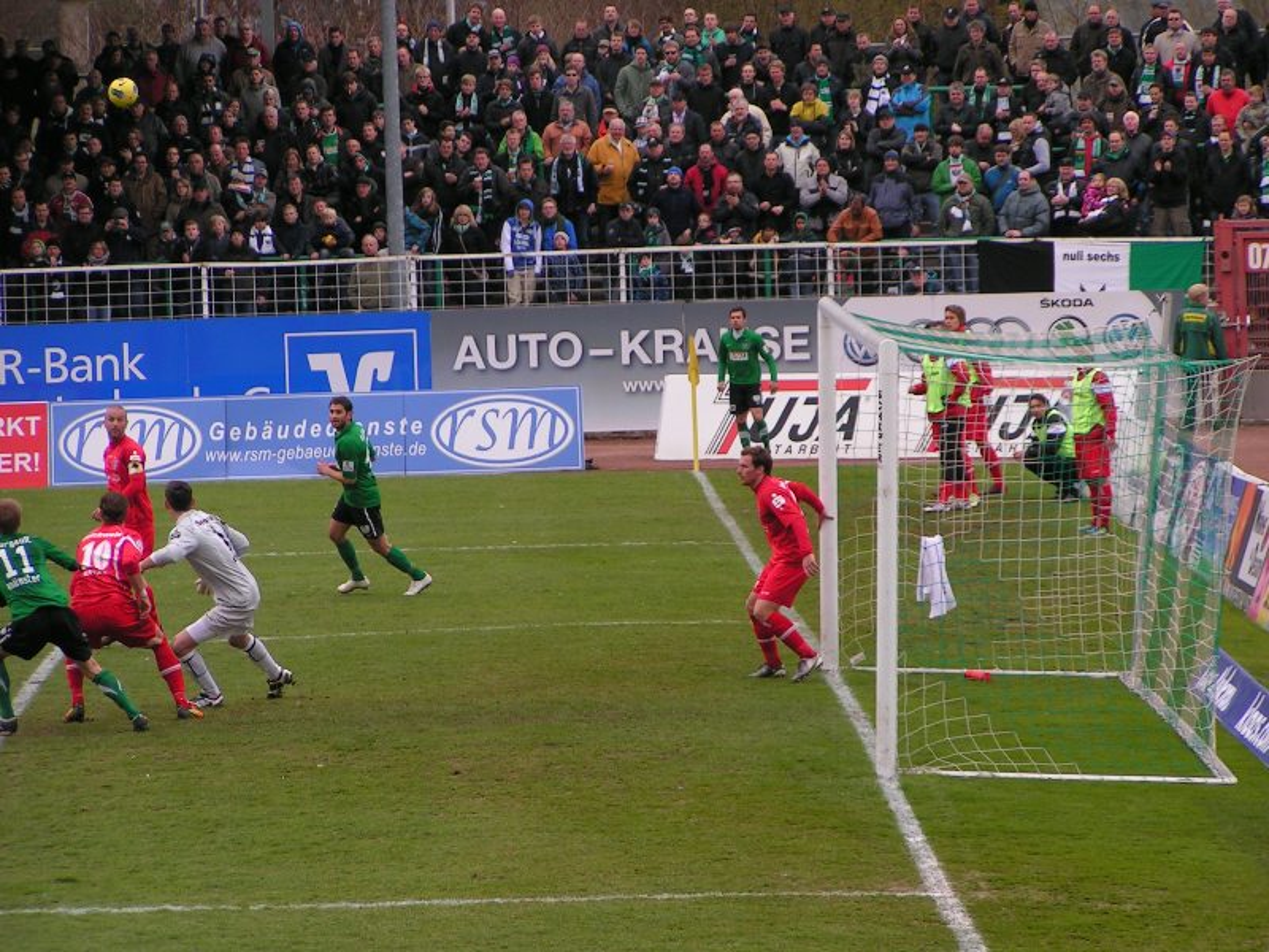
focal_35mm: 206
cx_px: 634
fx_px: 7552
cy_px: 476
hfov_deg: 9.6
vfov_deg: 7.2
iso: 50
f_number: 3.5
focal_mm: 31.5
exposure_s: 1/400
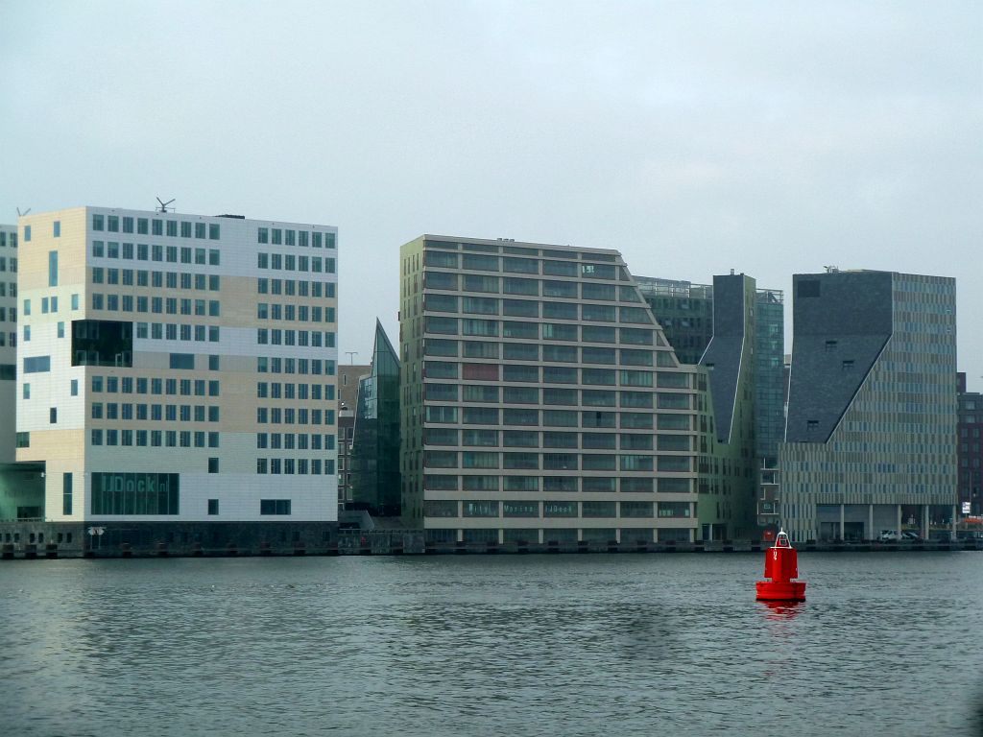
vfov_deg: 13.3
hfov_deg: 17.7
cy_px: 368
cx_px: 492
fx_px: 3152
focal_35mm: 111
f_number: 4.4
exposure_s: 1/400
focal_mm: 18.2
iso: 80
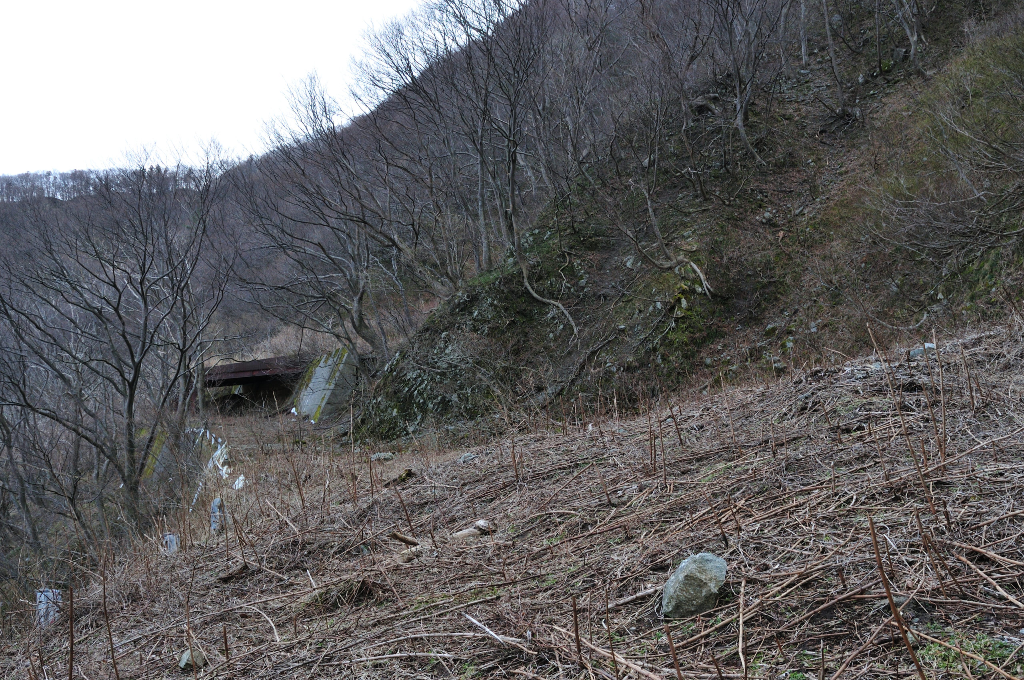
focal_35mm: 27
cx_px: 512
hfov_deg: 67.4
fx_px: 767
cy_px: 340
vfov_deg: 47.8
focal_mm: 18
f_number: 9
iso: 200
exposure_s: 1/80
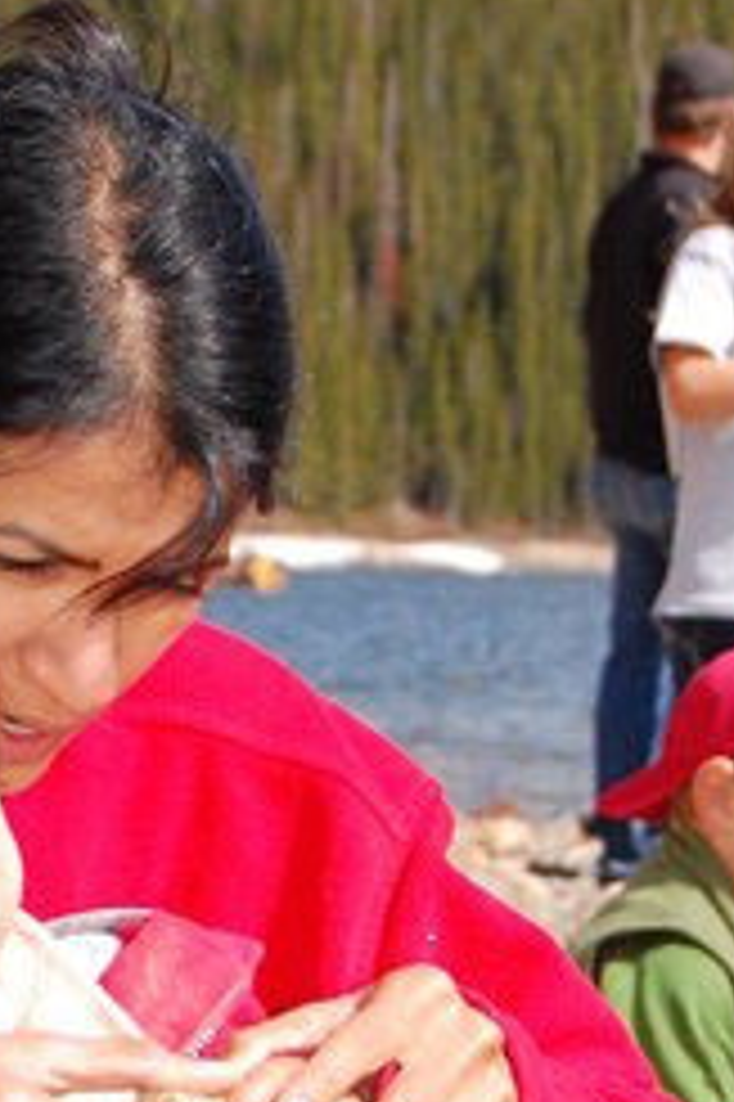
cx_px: 36
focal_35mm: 215
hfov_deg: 6.4
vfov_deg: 9.5
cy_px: 949
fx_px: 6594
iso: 400
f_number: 9
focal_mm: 55
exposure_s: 1/500
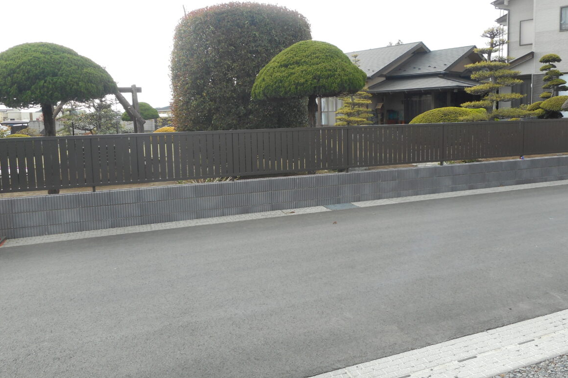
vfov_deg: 47.7
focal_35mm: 27
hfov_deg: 67.4
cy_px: 158
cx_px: 294
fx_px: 426
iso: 80
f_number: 3.7
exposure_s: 1/160
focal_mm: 4.5
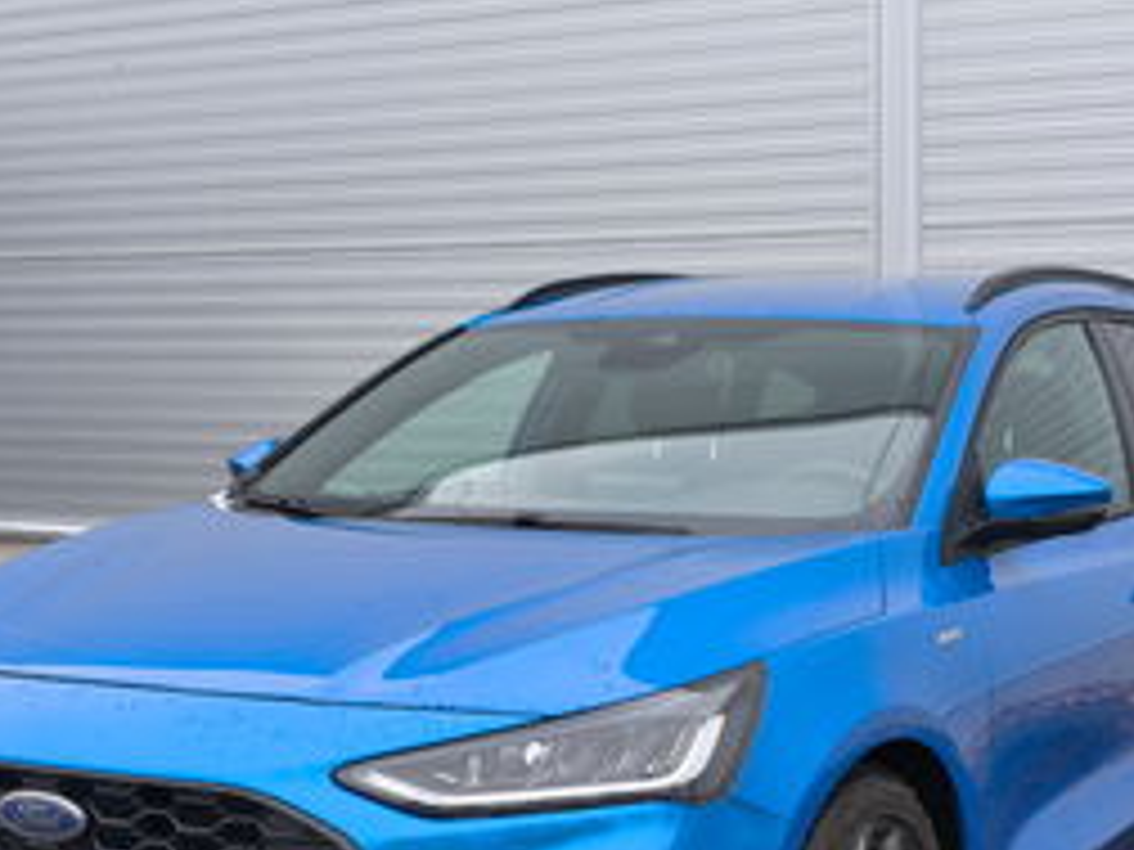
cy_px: 666
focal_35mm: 73
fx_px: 2391
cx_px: 598
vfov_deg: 20.0
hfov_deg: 26.7
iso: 50
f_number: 1.6
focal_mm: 6.57
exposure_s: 1/290
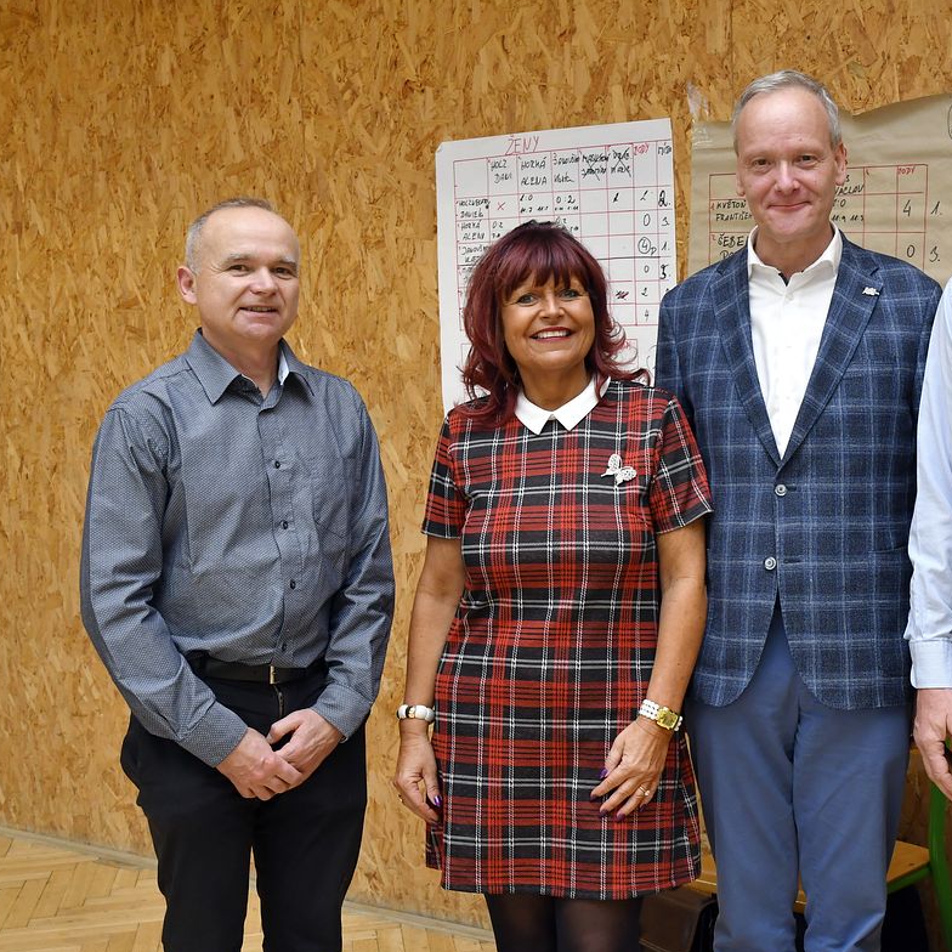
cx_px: 697
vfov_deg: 32.4
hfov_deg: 31.9
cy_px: 482
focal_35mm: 53
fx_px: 1638
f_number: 6.3
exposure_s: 1/200
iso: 1250
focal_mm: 27
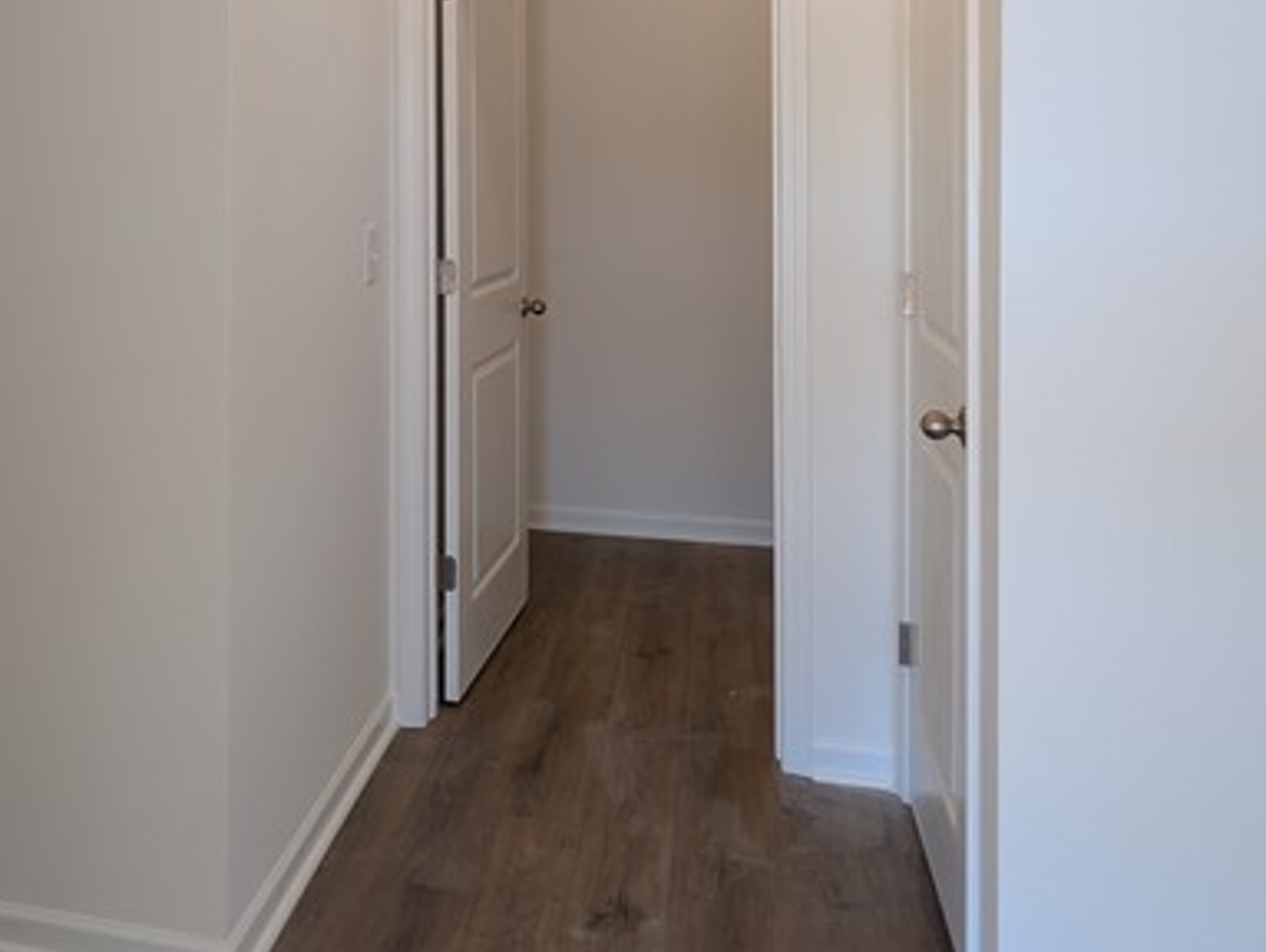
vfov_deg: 41.9
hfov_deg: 54.9
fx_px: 1171
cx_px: 369
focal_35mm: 32
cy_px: 162
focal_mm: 2.02
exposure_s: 1/120
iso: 55
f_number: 1.7
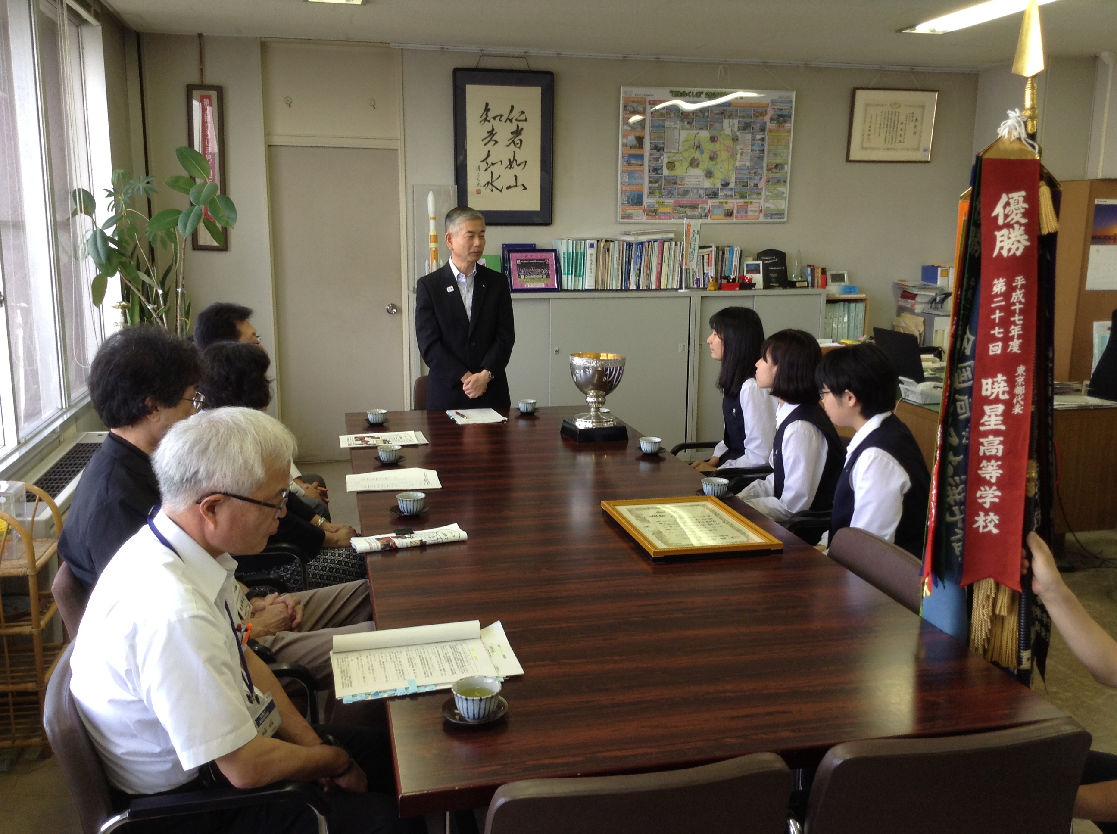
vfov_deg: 42.8
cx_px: 558
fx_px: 1063
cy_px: 417
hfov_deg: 55.4
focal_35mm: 33
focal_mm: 3.3
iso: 40
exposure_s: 1/40
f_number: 2.4
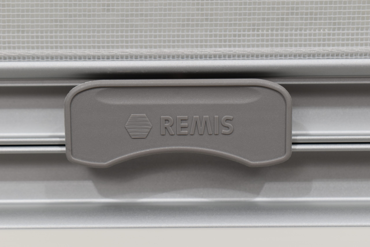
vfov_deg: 17.5
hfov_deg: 26.0
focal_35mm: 78
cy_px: 124
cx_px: 185
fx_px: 802
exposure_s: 1/60
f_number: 7.1
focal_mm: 52
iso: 400
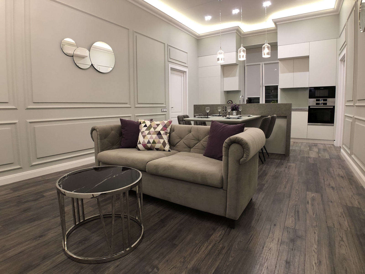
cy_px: 137
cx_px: 182
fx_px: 295
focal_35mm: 28
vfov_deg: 49.7
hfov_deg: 63.4
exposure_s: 1/20
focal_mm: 3.99
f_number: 1.8
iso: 40
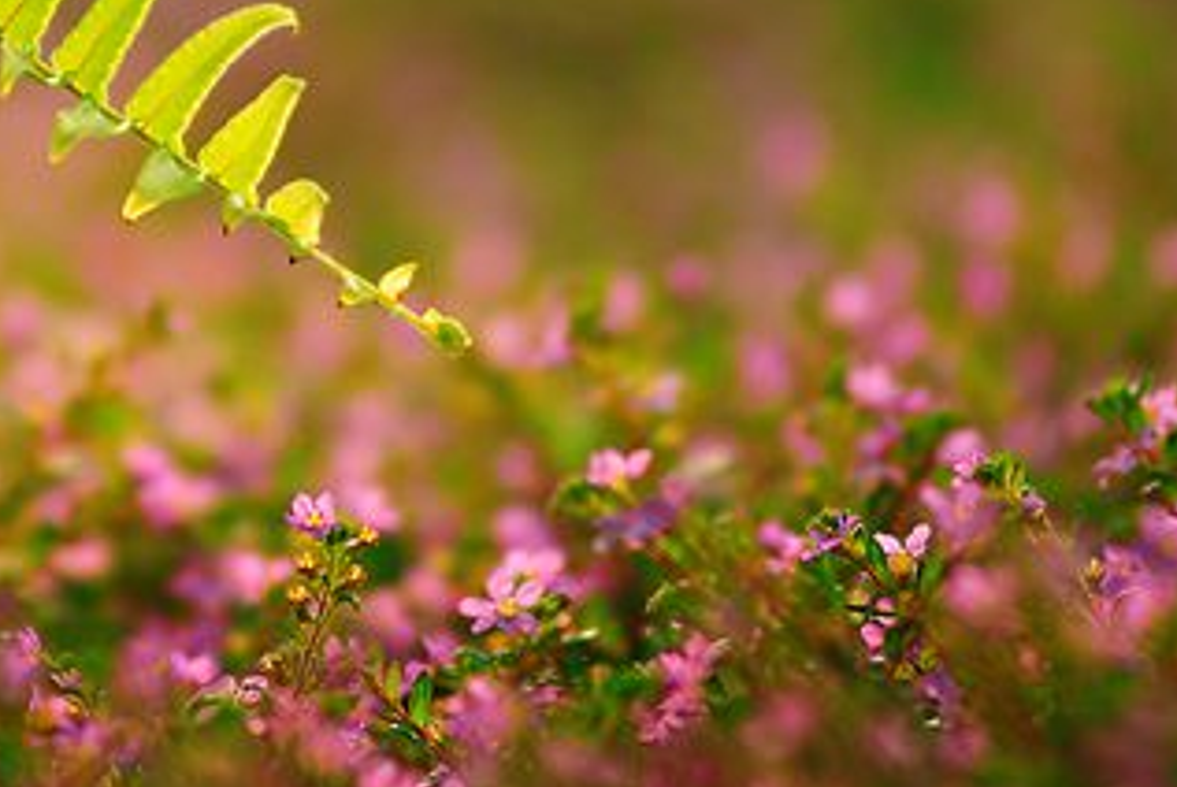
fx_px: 18554
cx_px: 245
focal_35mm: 567
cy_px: 182
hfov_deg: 3.6
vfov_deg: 2.4
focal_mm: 200
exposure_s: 1/250
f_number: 3.5
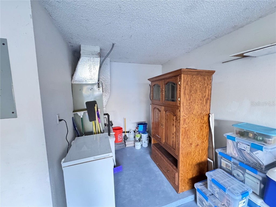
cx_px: 138
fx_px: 112
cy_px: 104
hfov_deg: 102.1
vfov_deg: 85.7
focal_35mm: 14
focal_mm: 2.22
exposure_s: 1/40
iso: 800
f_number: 2.2
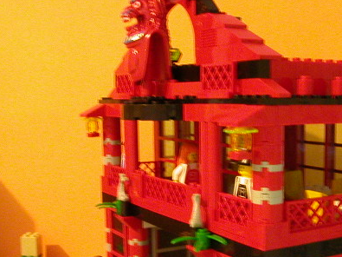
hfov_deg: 32.0
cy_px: 183
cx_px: 224
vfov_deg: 24.2
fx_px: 593
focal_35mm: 60
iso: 400
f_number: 2.7
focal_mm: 5.6
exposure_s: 1/2.9
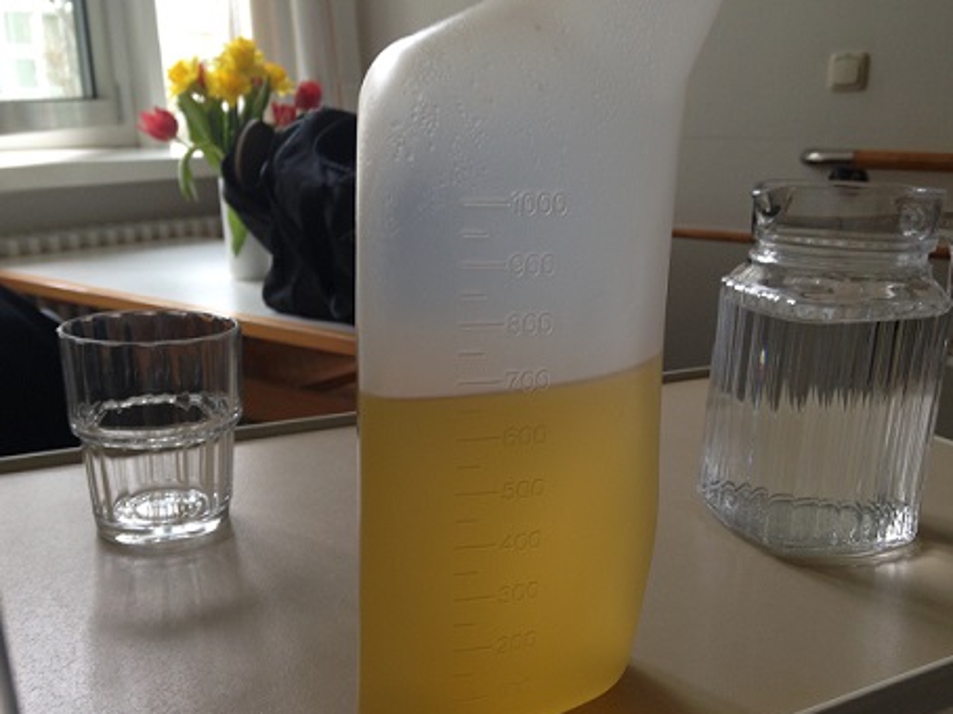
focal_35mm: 38
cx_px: 515
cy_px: 397
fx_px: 1046
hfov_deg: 48.9
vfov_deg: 37.6
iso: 50
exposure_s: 1/20
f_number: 2.4
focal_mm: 4.12
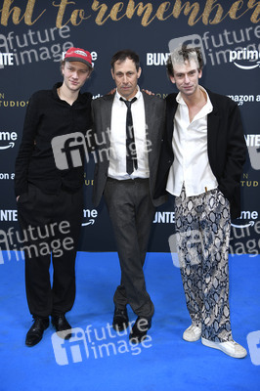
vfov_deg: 53.2
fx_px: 391
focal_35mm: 36
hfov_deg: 36.8
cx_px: 130
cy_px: 196
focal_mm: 36
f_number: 4
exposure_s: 1/400
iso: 400
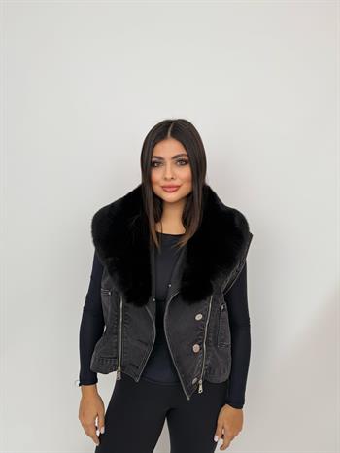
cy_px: 226
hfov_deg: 56.9
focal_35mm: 24
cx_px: 170
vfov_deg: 71.6
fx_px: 314
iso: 80
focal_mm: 6.76
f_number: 1.78
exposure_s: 1/312
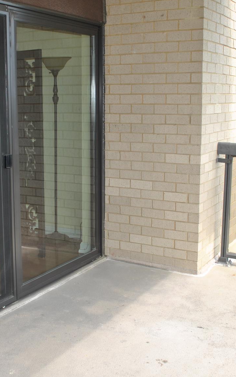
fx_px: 504
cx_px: 82
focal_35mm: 49
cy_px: 190
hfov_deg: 26.2
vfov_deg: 41.0
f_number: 5.6
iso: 100
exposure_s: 1/200
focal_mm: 18
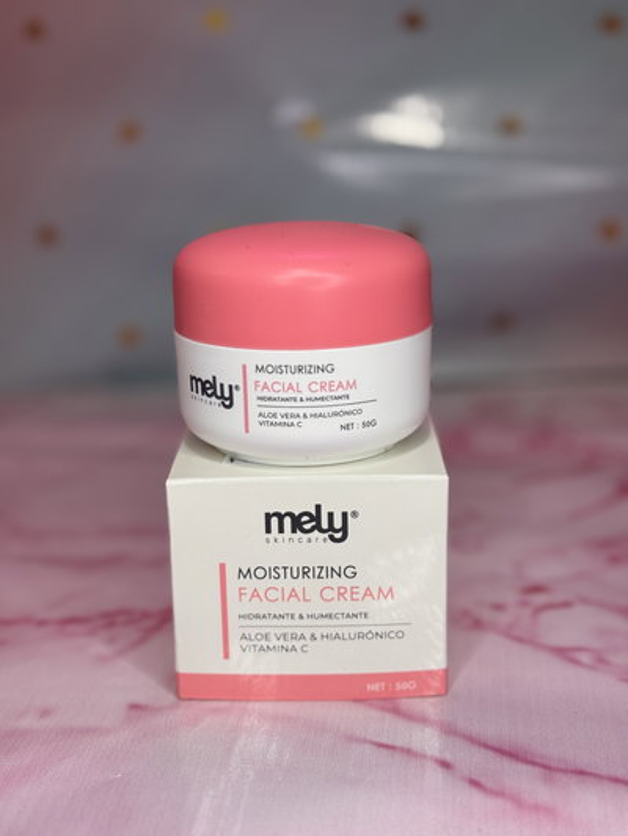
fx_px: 1161
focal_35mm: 48
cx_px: 314
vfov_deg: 39.6
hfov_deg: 30.3
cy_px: 418
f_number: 1.78
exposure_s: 1/121
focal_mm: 6.76
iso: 50
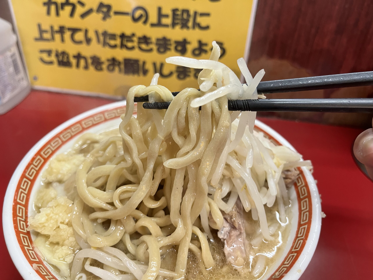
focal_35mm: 26
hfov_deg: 67.3
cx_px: 186
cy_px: 140
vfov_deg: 53.1
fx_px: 280
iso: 250
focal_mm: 5.1
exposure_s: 1/50
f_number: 1.6
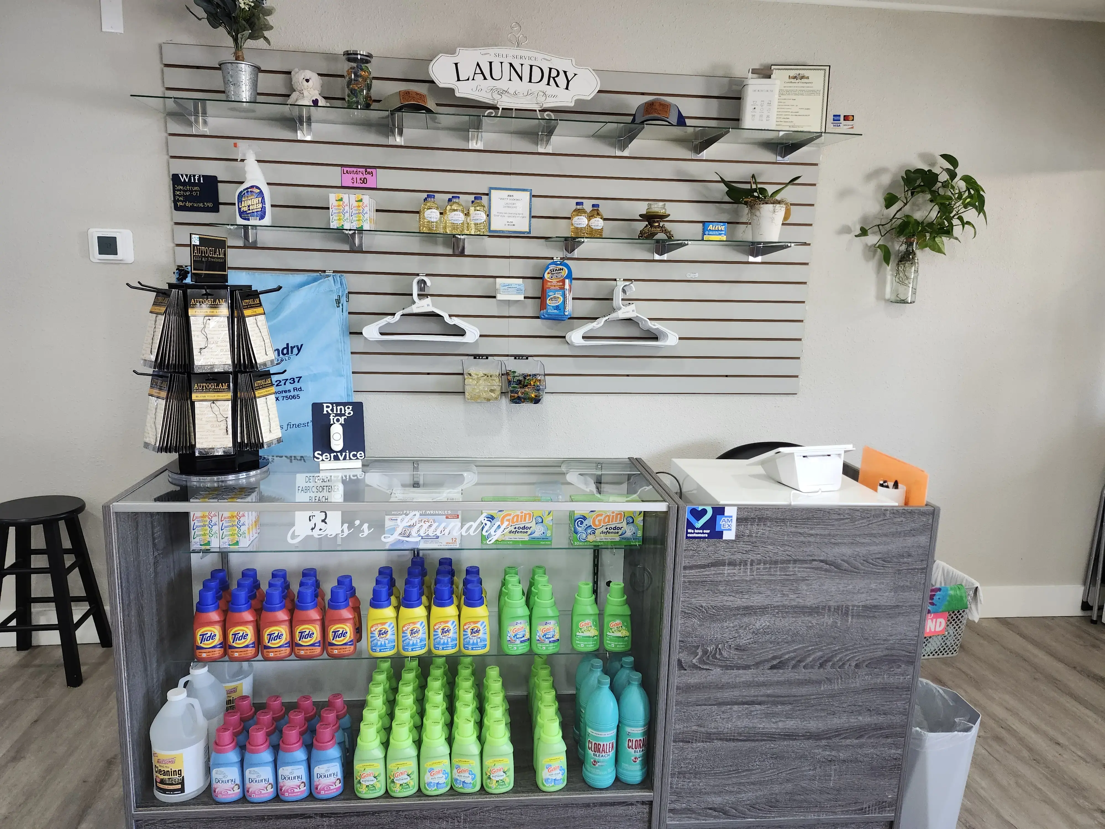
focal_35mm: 23
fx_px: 734
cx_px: 552
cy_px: 414
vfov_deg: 58.9
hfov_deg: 73.9
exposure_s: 1/120
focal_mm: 5.54
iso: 250
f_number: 1.8
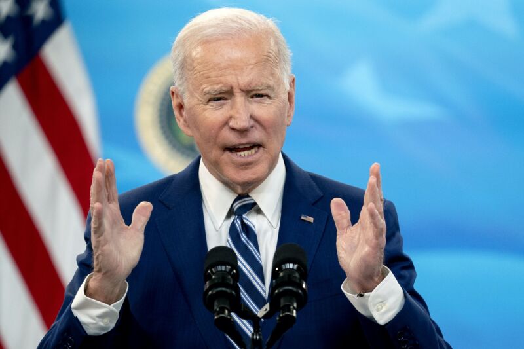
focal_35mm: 300
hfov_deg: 6.9
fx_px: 4365
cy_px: 174
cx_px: 262
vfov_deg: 4.6
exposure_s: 1/200
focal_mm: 200
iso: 1250
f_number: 2.8
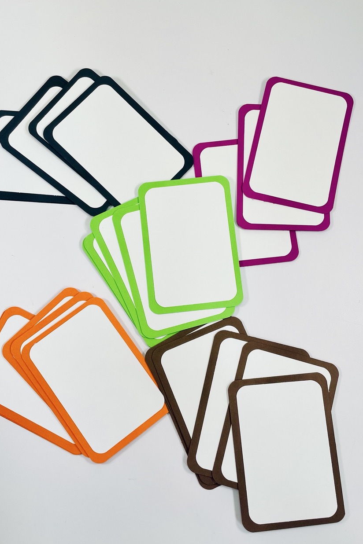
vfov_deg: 65.5
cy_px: 266
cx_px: 173
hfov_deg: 46.4
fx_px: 423
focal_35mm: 28
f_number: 1.6
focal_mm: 4.2
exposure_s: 1/121
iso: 40
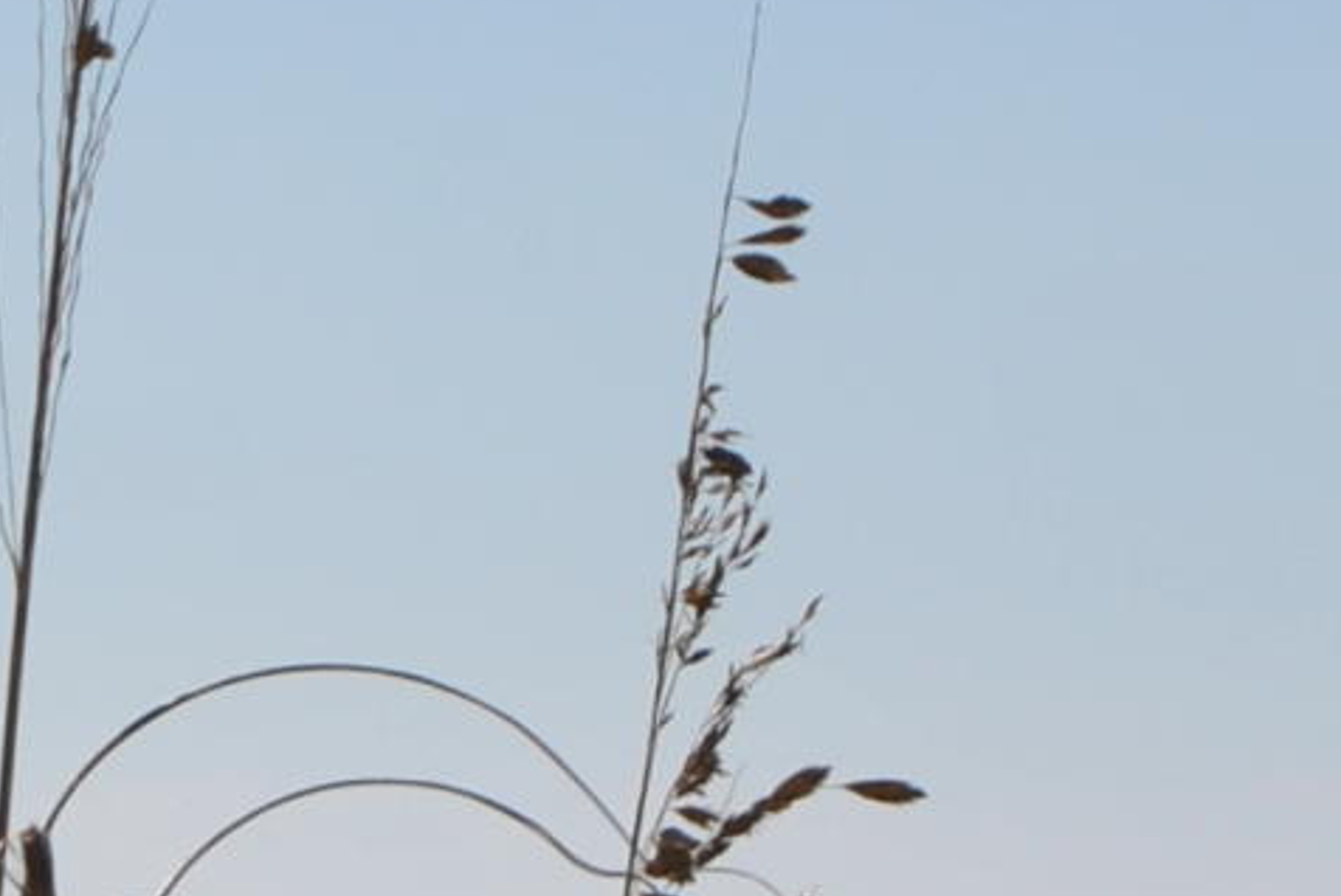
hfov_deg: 4.0
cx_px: -23
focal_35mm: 520
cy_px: 510
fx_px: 19387
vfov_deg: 2.6
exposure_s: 1/320
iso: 100
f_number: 9
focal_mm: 55
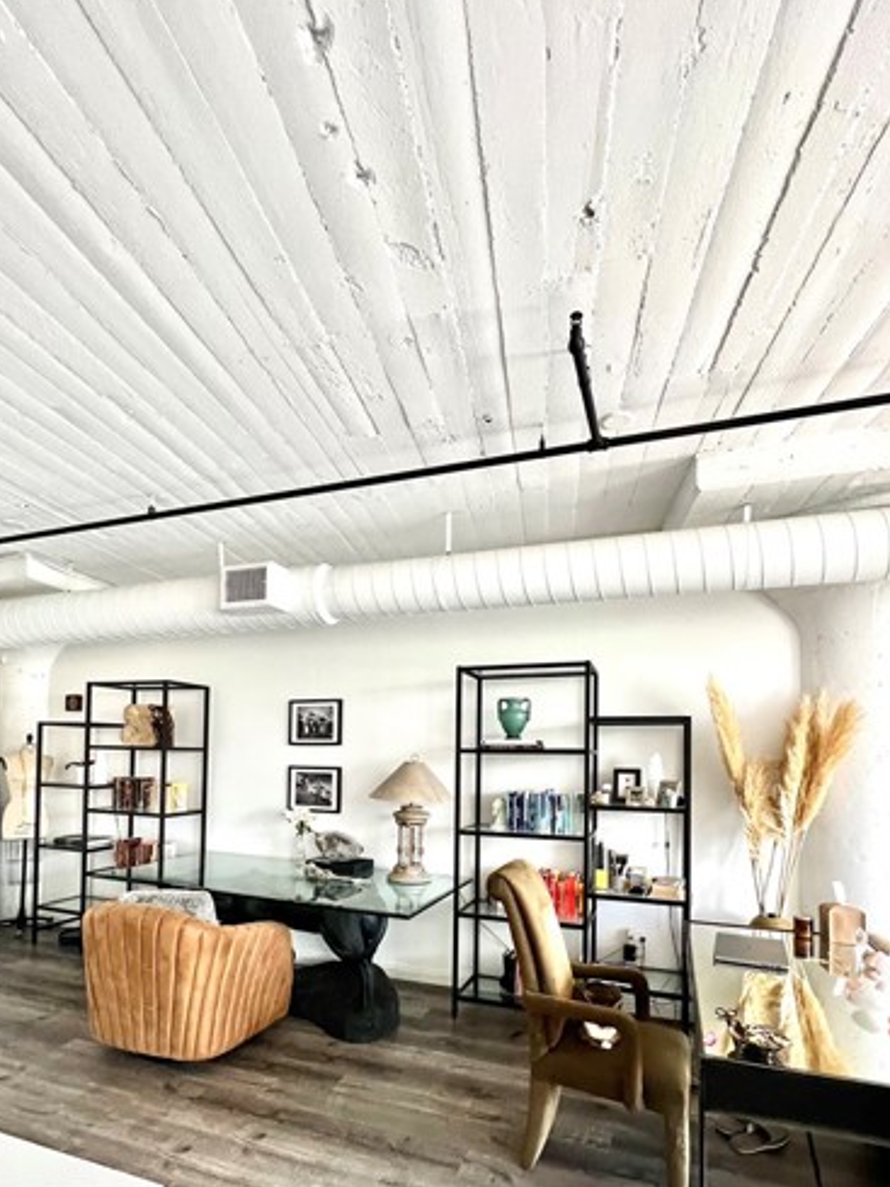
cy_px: 745
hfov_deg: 74.7
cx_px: 429
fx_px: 583
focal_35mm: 17
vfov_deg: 89.1
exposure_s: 1/60
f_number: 1.8
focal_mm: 1.57
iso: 320
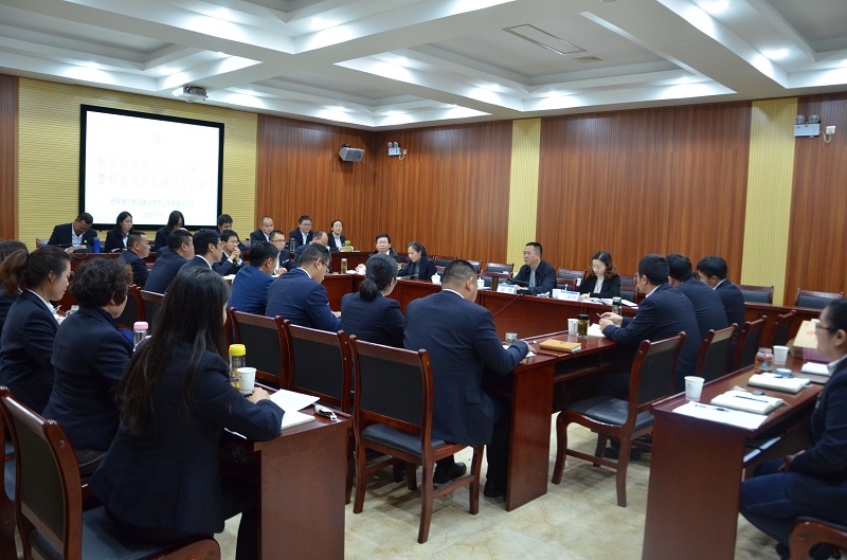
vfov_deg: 47.7
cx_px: 424
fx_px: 634
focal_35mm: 27
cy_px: 280
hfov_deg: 67.5
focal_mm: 18
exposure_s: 1/30
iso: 1000
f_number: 3.5
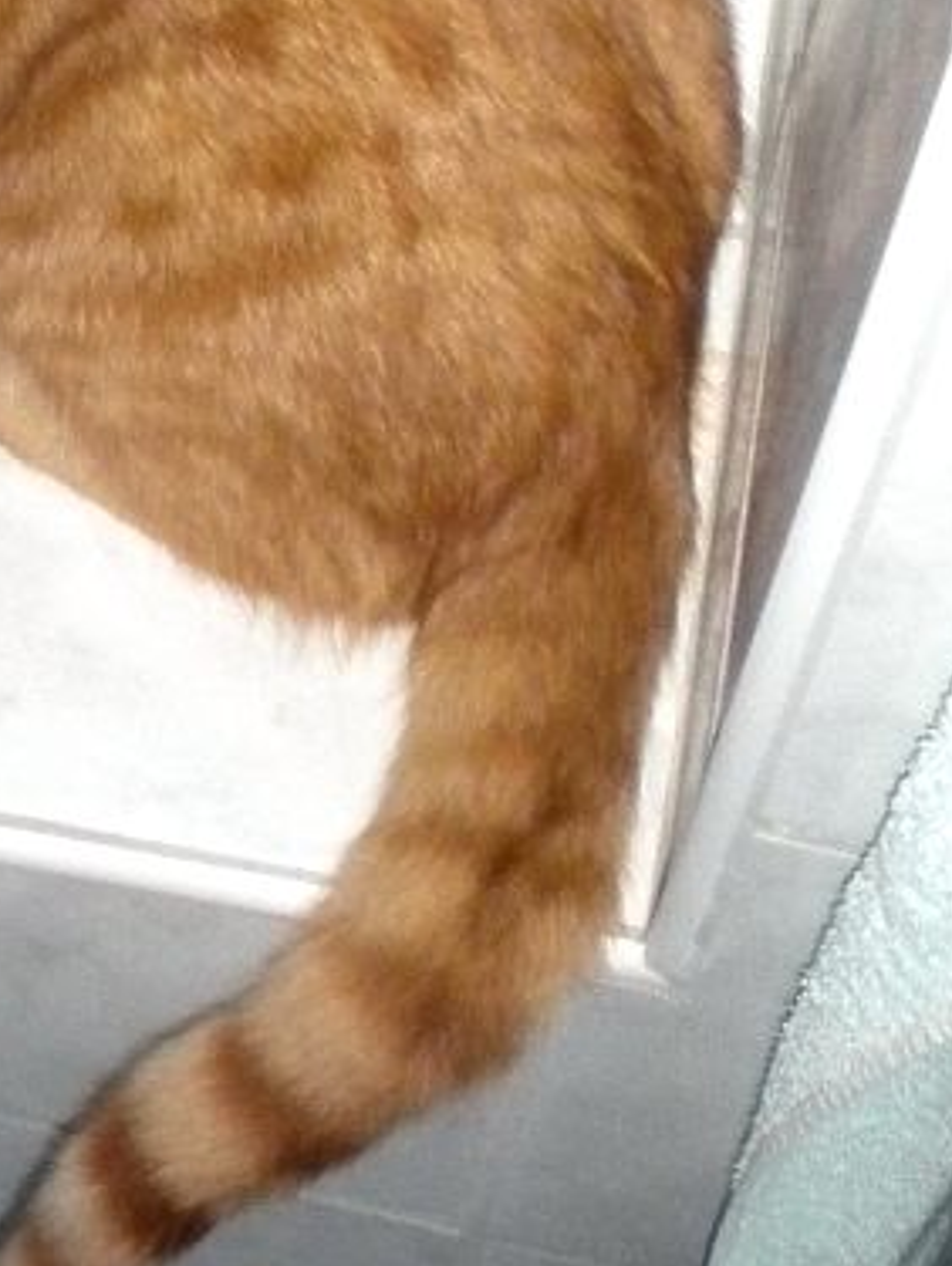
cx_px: -397
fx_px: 3734
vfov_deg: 18.4
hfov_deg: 13.8
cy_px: -179
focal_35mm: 102
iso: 400
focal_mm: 6.3
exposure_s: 1/30
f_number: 3.1
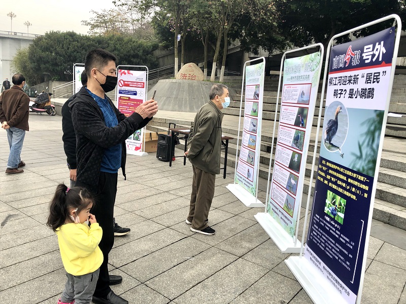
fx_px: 328
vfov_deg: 49.7
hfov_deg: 63.4
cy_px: 152
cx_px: 203
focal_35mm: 28
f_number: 1.8
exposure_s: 1/480
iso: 20
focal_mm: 3.99
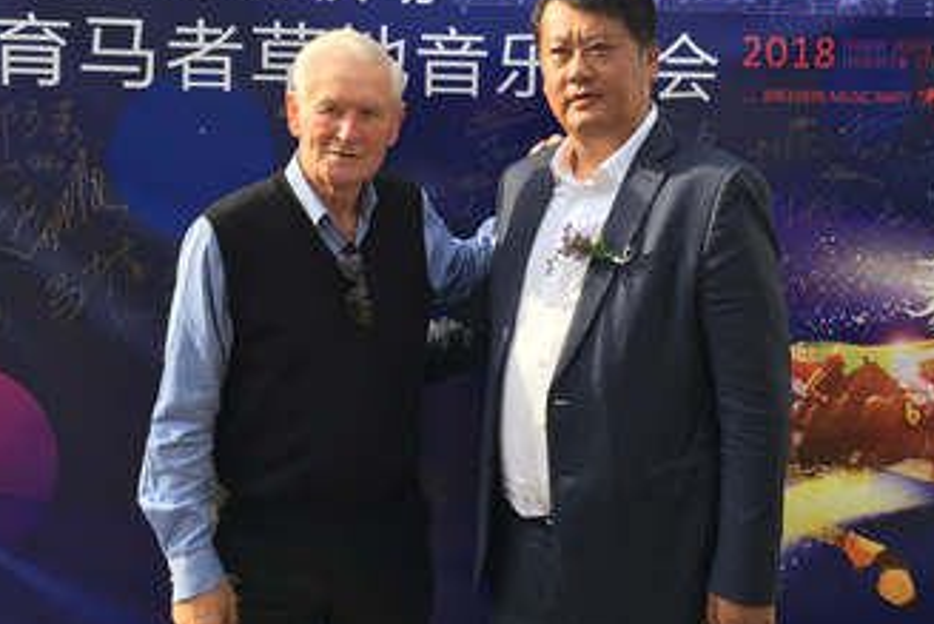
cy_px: 170
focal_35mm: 46
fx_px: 1194
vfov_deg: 28.9
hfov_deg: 42.5
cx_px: 567
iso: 32
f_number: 2.2
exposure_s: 1/476
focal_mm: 4.15
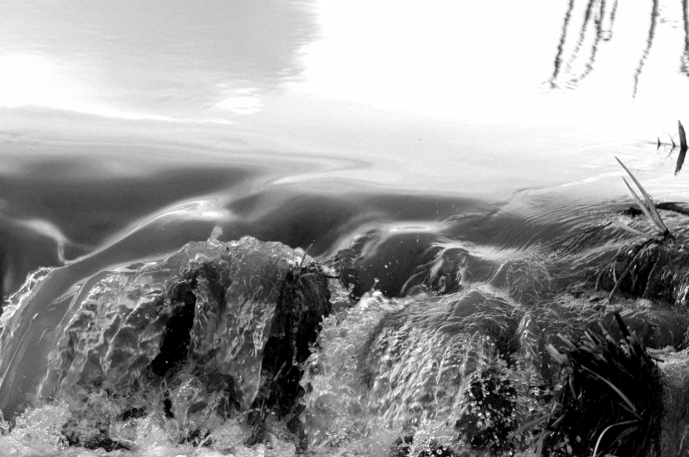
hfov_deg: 6.6
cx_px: 330
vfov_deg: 4.4
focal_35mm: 314
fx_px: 6002
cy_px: 239
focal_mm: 200
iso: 400
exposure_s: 1/250
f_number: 10
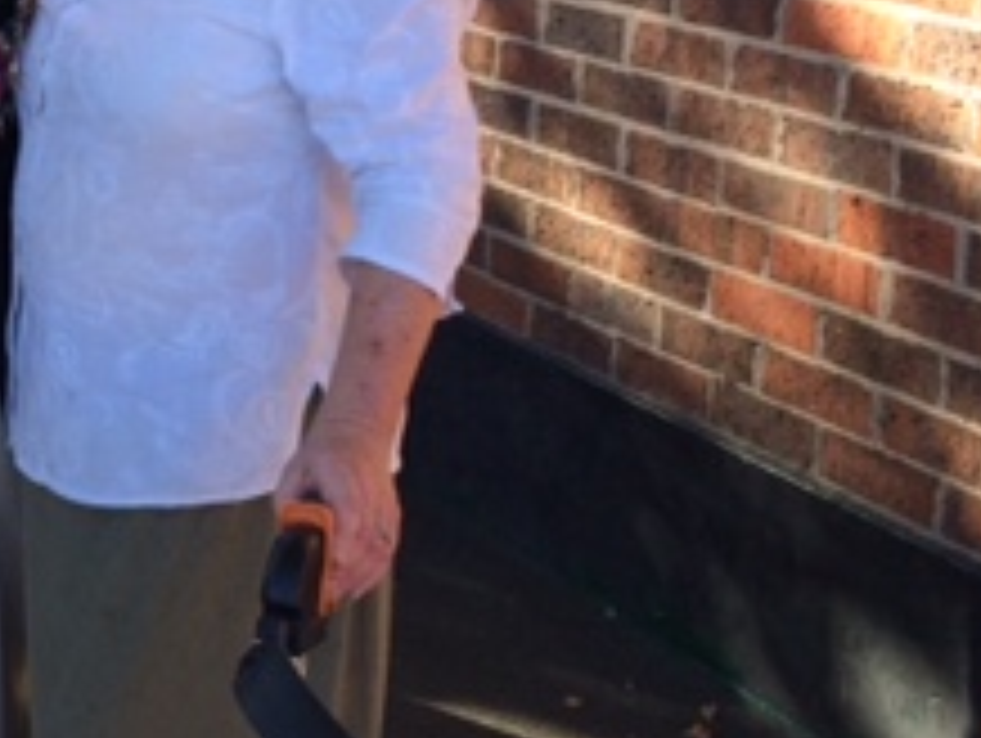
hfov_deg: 20.4
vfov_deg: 17.1
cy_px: 36
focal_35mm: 85
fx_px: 2412
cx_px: -387
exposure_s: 1/293
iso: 32
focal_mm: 4.15
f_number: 2.2
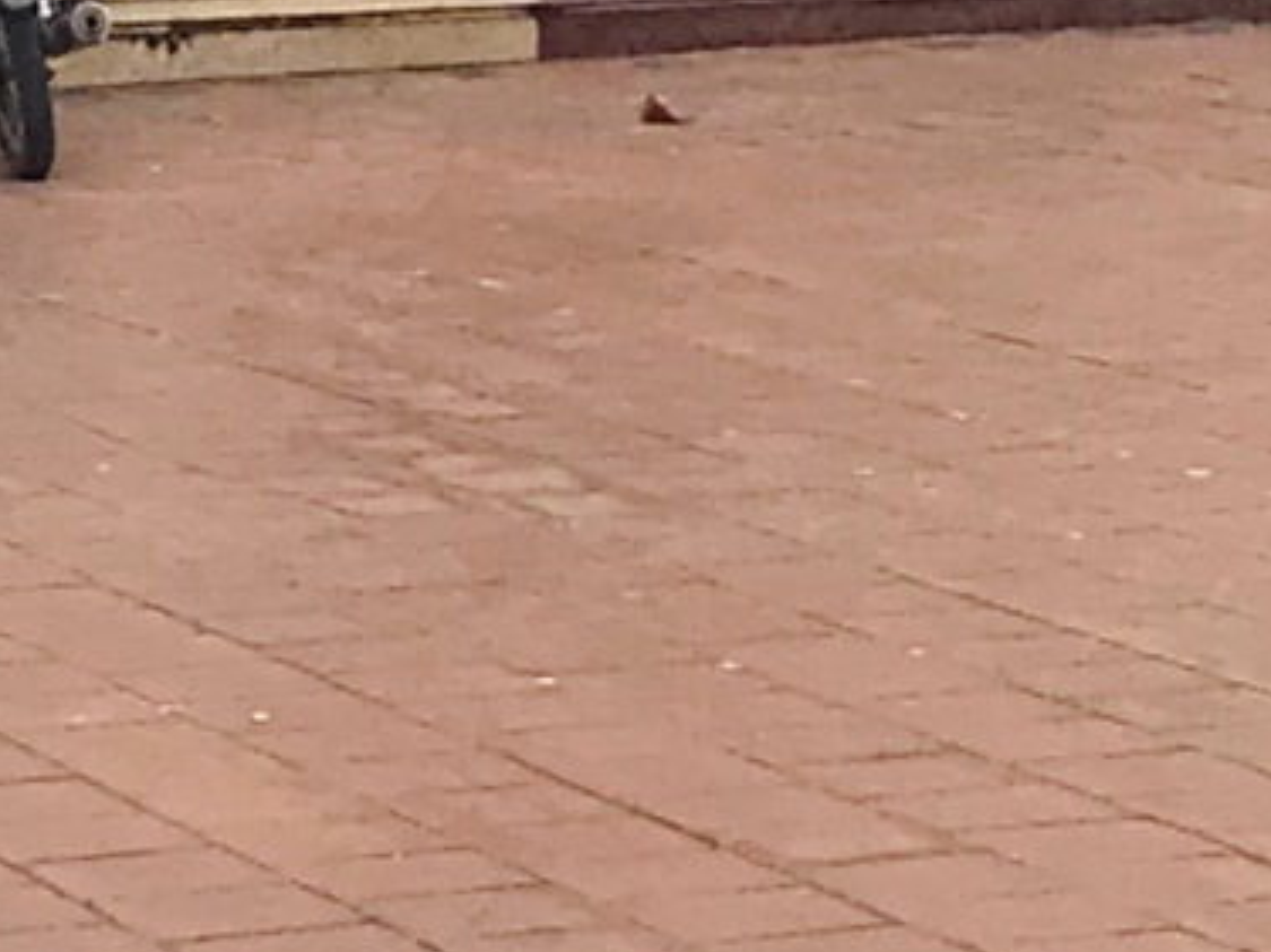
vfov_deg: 6.8
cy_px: -2222
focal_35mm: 191
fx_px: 7011
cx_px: -71
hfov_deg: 10.3
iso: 20
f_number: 1.8
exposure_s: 1/367
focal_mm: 3.99
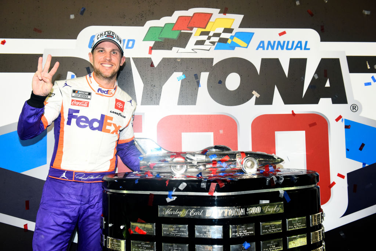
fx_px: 334
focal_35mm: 32
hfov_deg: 58.7
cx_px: 188
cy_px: 126
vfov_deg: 41.1
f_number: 4.5
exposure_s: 1/200
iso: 2500
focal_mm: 32
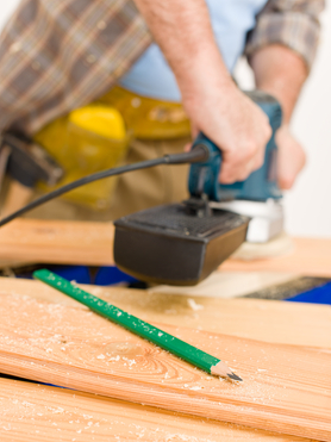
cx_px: 167
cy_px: 251
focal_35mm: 55
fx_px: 702
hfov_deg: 26.5
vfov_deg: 34.9
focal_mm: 50
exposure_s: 1/200
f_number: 4
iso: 100
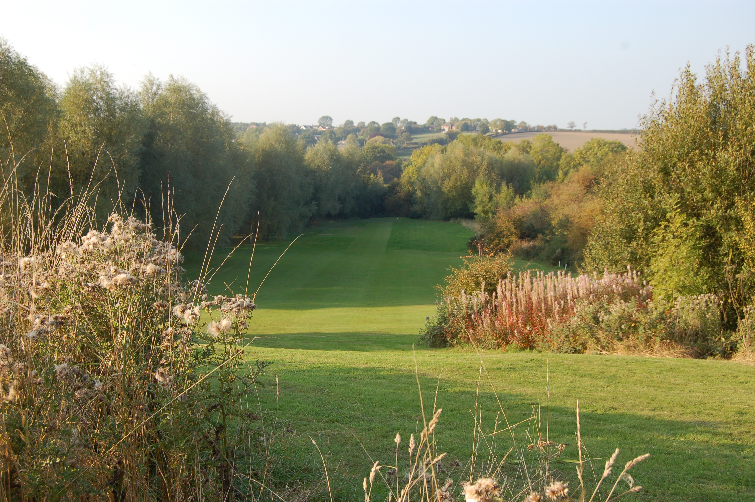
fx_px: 817
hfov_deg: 49.6
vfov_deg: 34.1
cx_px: 378
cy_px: 251
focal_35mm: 39
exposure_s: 1/200
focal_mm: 26
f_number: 7.1
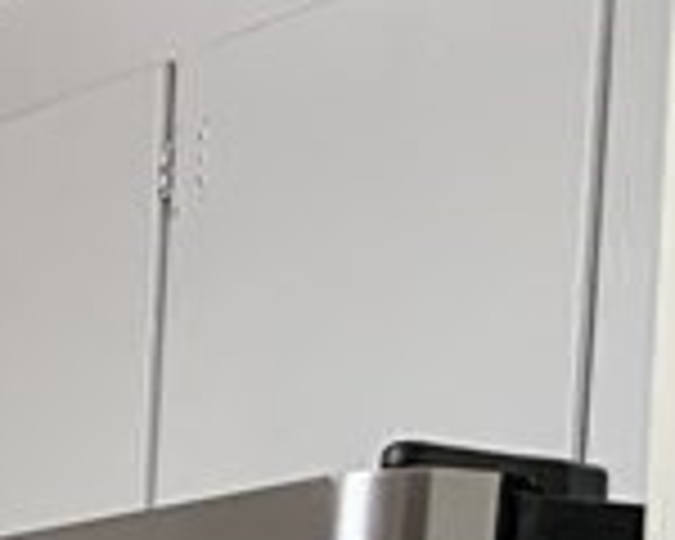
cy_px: 1328
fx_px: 3456
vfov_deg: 8.2
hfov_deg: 8.8
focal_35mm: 173
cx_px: -1454
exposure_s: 1/60
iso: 100
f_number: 1.8
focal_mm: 4.25
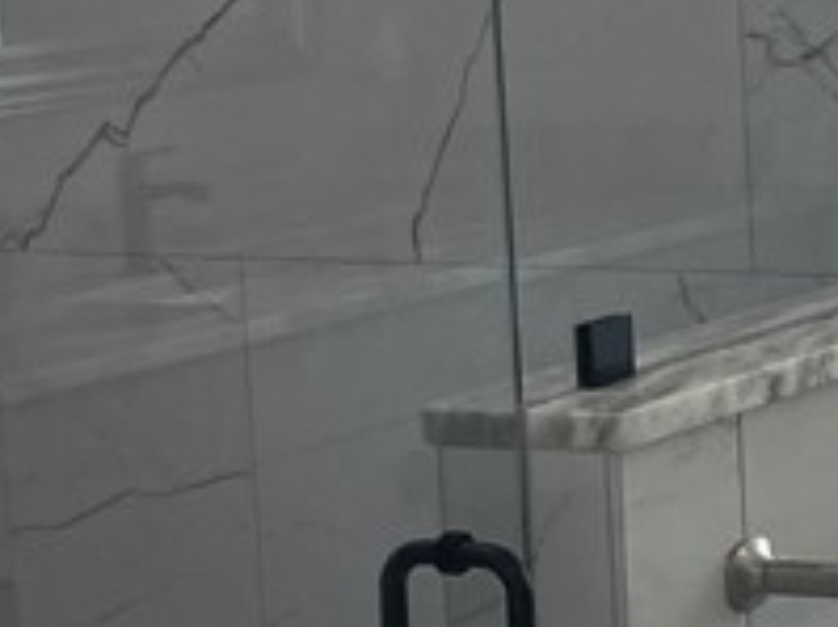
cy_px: 50
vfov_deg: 11.0
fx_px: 3242
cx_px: 1689
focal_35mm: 134
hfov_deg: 12.8
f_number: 1.6
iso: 50
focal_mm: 4.2
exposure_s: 1/120
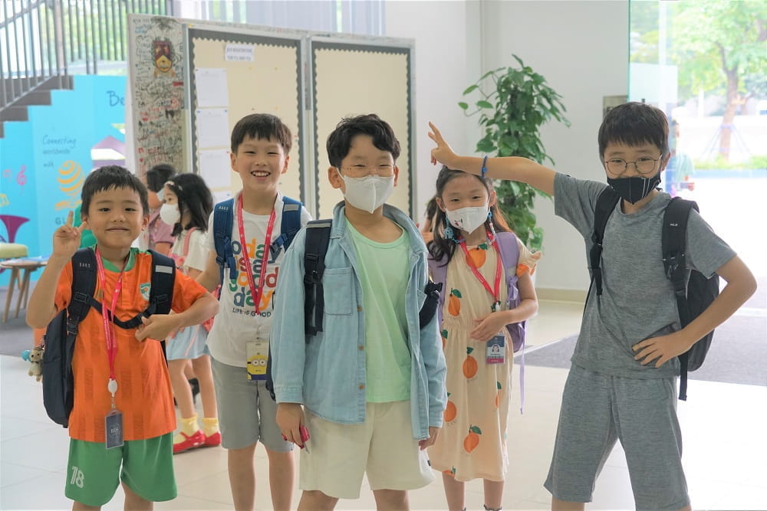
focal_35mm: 47
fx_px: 1001
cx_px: 384
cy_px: 256
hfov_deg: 41.9
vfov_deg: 28.7
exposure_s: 1/160
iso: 1600
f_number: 4.5
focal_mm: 47
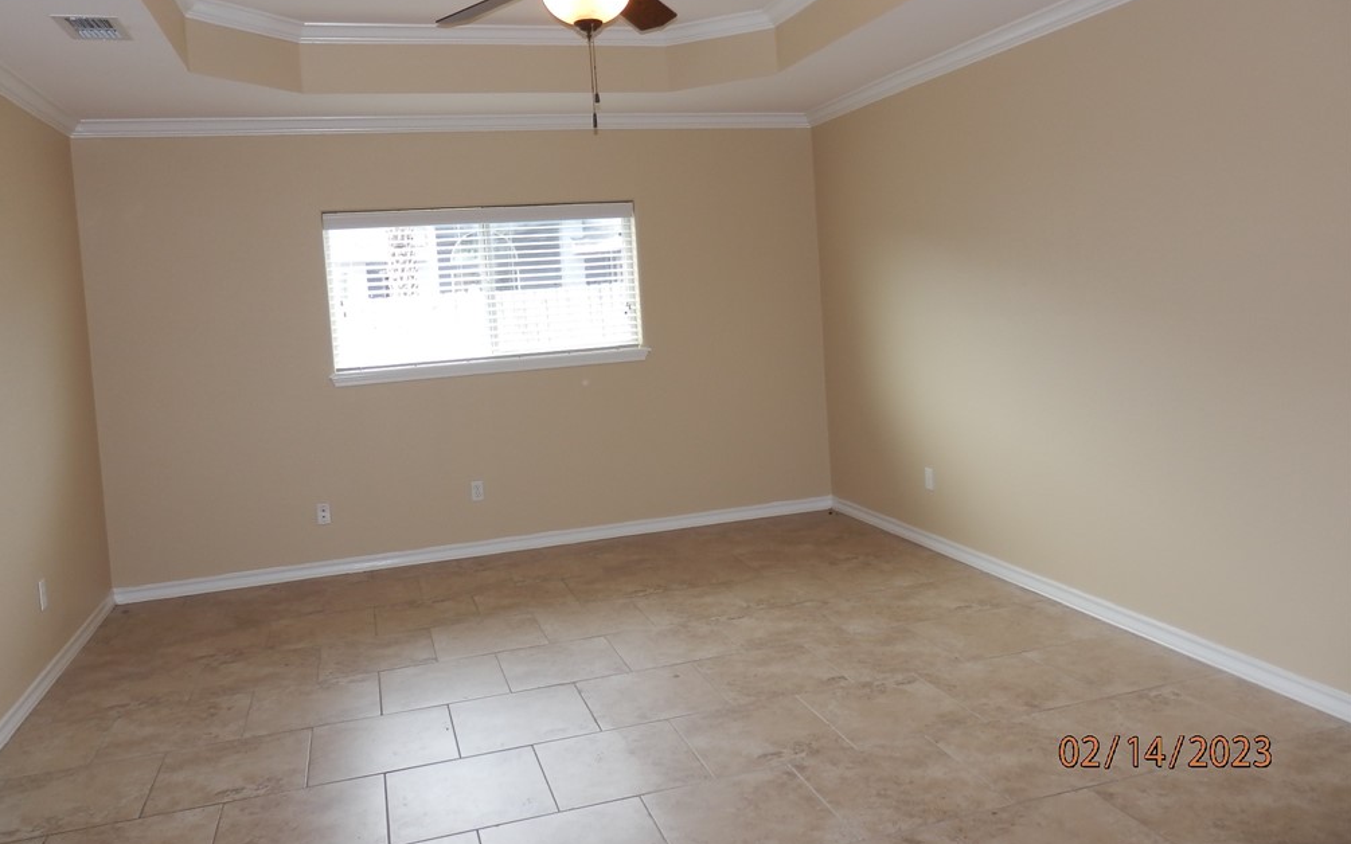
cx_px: 667
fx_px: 994
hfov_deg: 68.4
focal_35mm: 27
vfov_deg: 45.8
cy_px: 345
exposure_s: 1/40
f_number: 3
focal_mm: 4.5
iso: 80
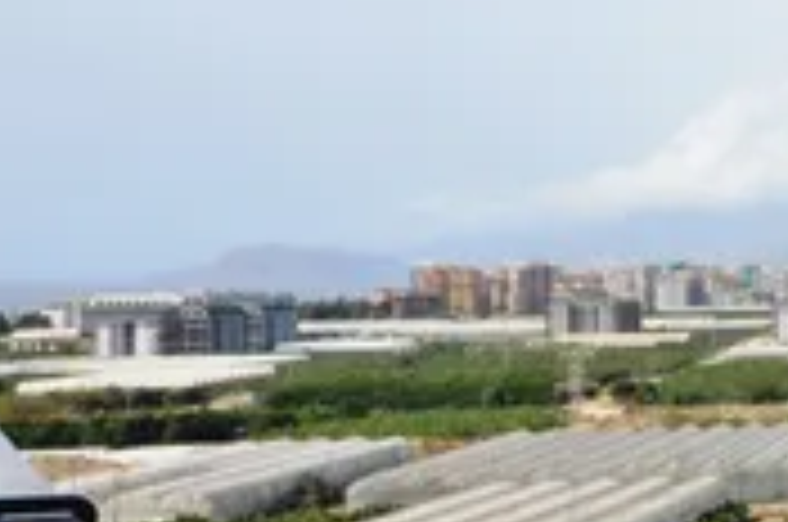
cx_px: 1441
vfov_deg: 18.6
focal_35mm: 73
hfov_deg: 19.8
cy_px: 248
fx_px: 1595
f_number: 8
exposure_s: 1/250
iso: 110
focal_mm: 10
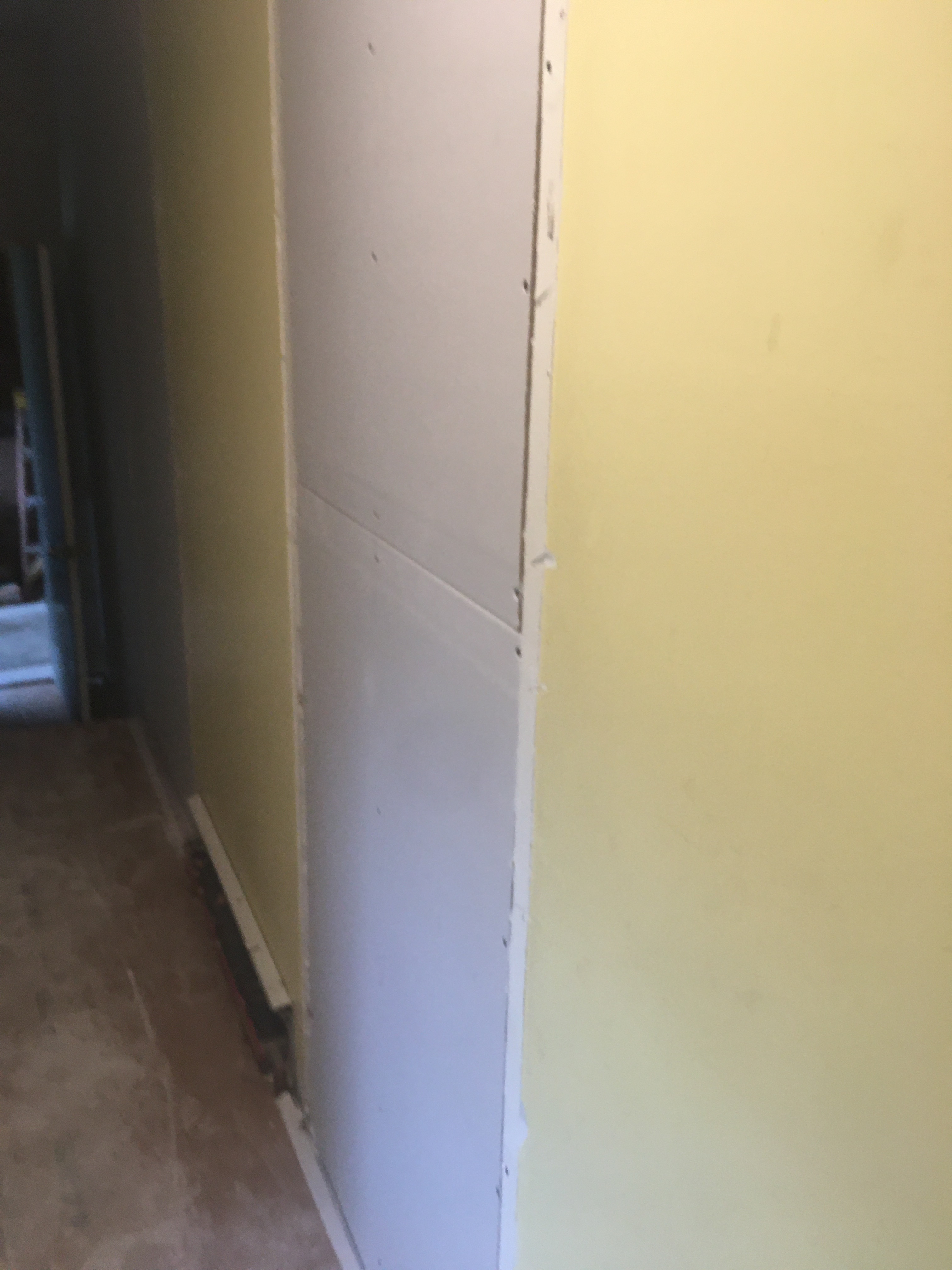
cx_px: 476
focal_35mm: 29
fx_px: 1063
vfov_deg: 61.7
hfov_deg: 48.2
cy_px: 635
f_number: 2.2
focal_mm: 4.15
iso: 80
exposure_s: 1/30
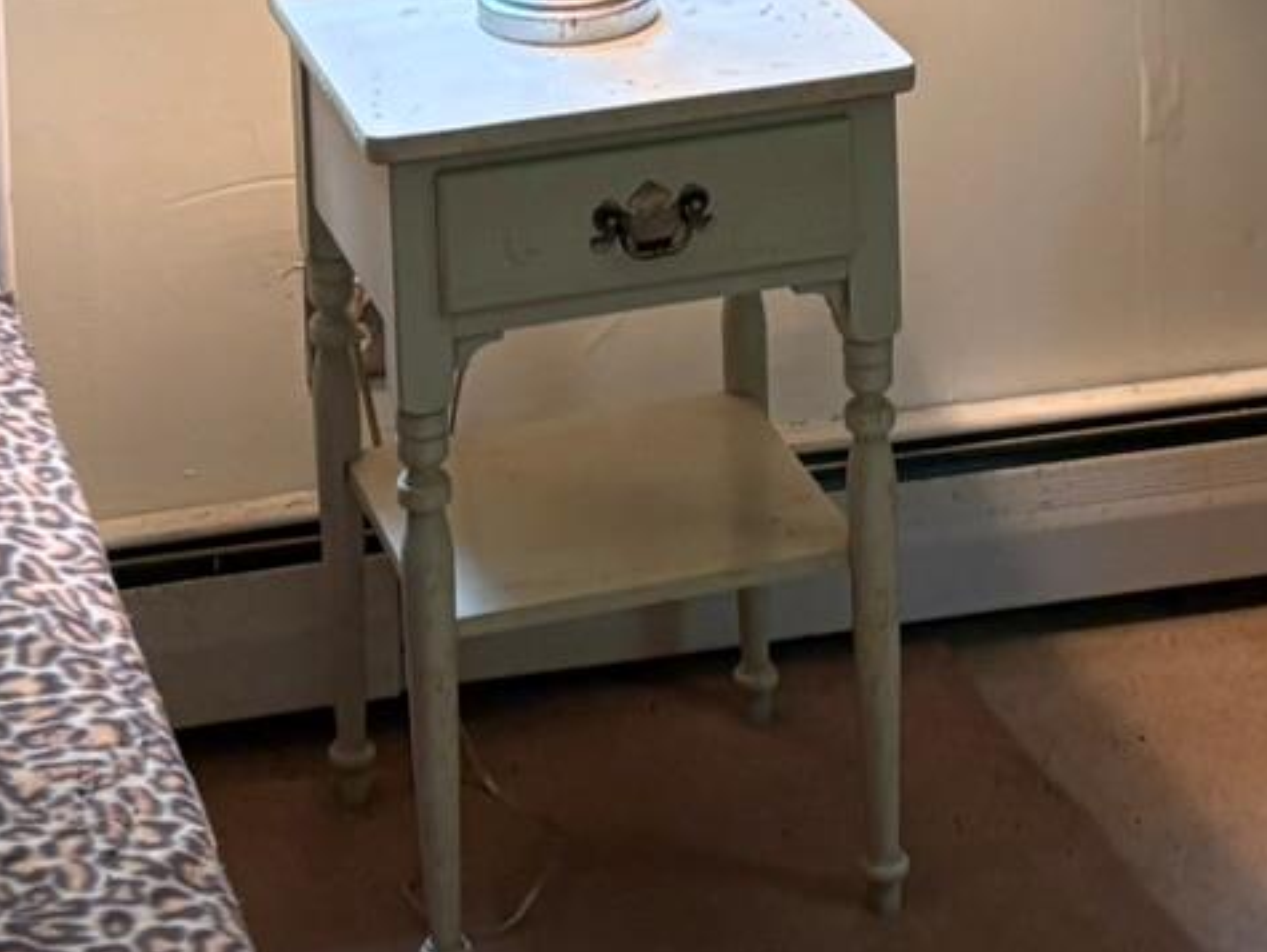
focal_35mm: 112
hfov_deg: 17.6
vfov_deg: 12.6
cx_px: 696
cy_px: -435
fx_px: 4102
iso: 200
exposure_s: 1/60
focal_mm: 5.96
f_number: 1.6
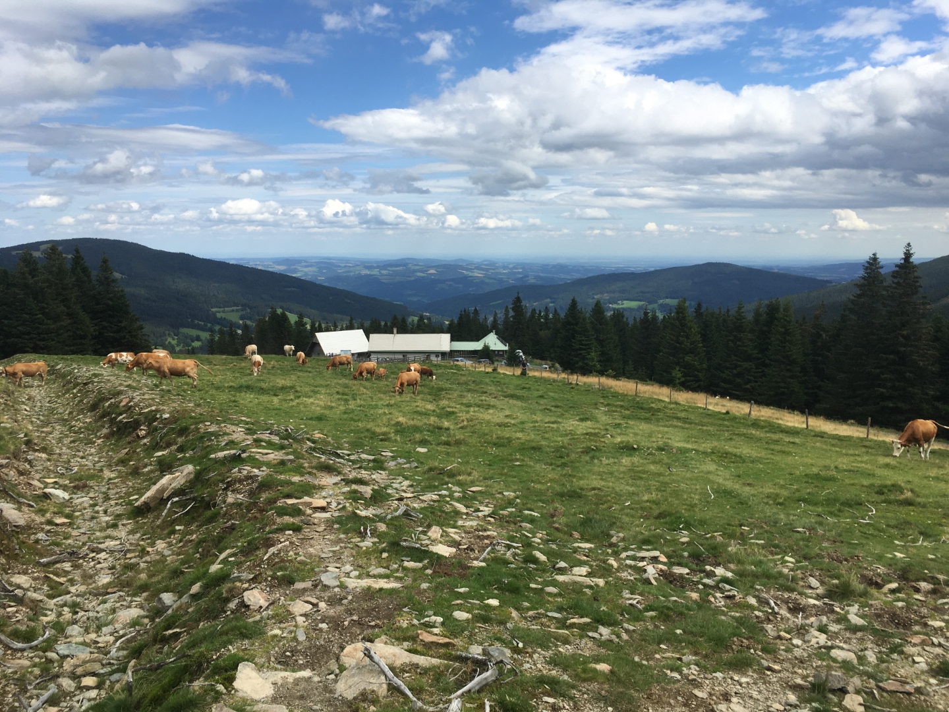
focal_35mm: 29
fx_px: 795
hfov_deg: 61.7
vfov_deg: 48.2
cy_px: 356
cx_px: 474
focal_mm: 4.15
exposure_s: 1/1672
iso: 25
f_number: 2.2
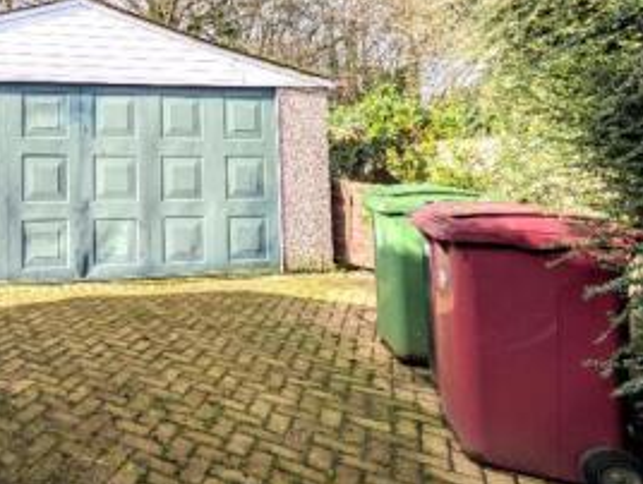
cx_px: 36
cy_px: 111
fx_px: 484
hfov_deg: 55.7
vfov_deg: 50.6
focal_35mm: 26
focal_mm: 2.02
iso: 50
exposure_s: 1/1401
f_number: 1.7
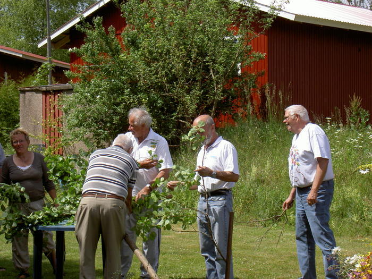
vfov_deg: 17.6
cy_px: 140
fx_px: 903
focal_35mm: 84
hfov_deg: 23.3
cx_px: 186
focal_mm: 17.4
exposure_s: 1/200
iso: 50
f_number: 6.8
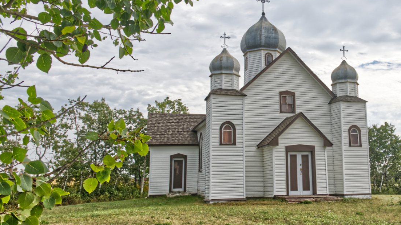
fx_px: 393
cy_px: 92
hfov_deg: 52.6
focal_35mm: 37
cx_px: 279
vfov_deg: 31.9
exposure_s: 1/200
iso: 100
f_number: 11
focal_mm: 24
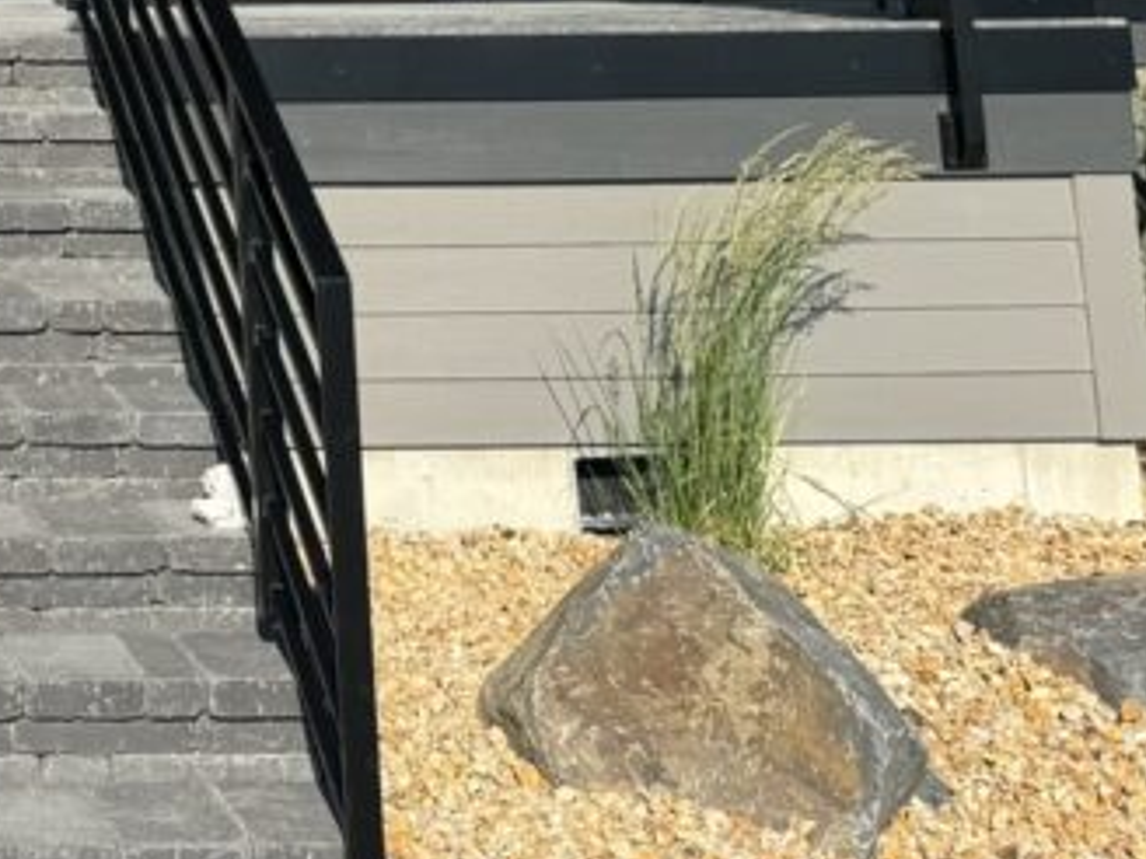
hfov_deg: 22.8
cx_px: -388
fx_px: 2483
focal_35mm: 75
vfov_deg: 17.6
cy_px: -433
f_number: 1.78
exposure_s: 1/3597
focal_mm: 6.76
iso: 80
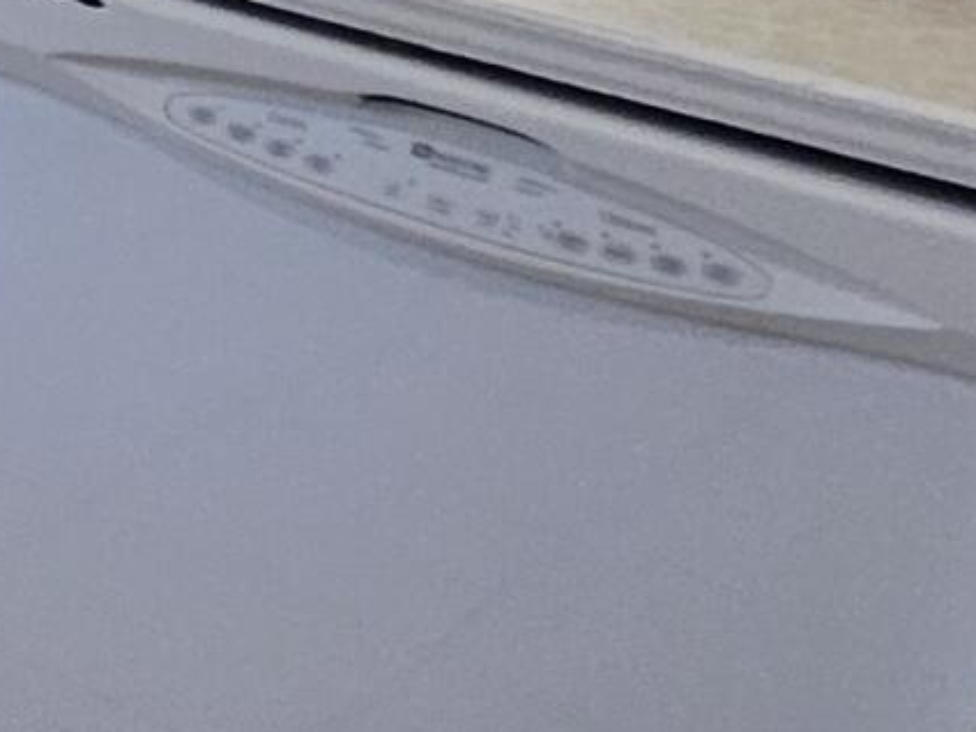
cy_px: -239
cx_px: -1662
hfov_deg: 12.8
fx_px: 2594
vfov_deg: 15.3
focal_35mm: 92
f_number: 2.2
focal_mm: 1.74
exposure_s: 1/60
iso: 125
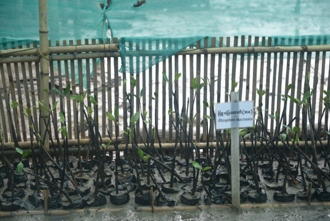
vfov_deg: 19.5
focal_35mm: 70
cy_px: 110
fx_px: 642
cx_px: 165
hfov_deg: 28.8
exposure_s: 1/80
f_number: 2.8
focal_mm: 70
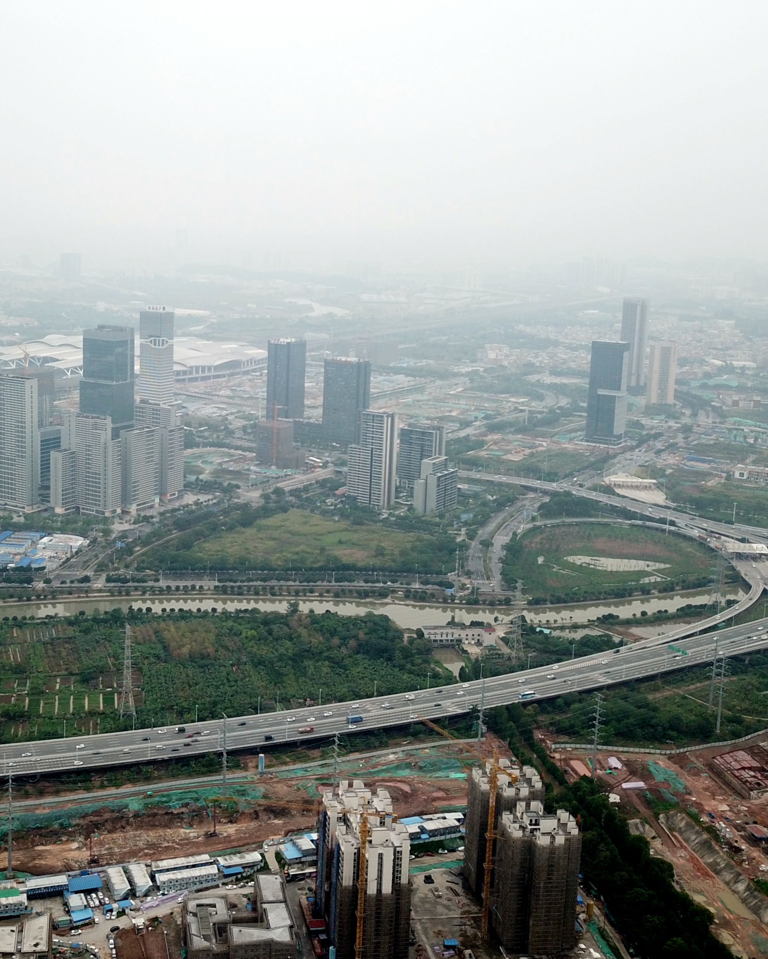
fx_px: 1193
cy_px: 437
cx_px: 231
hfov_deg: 35.2
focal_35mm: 42
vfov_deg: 43.8
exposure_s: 1/295
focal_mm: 4.73
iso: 100
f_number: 2.2
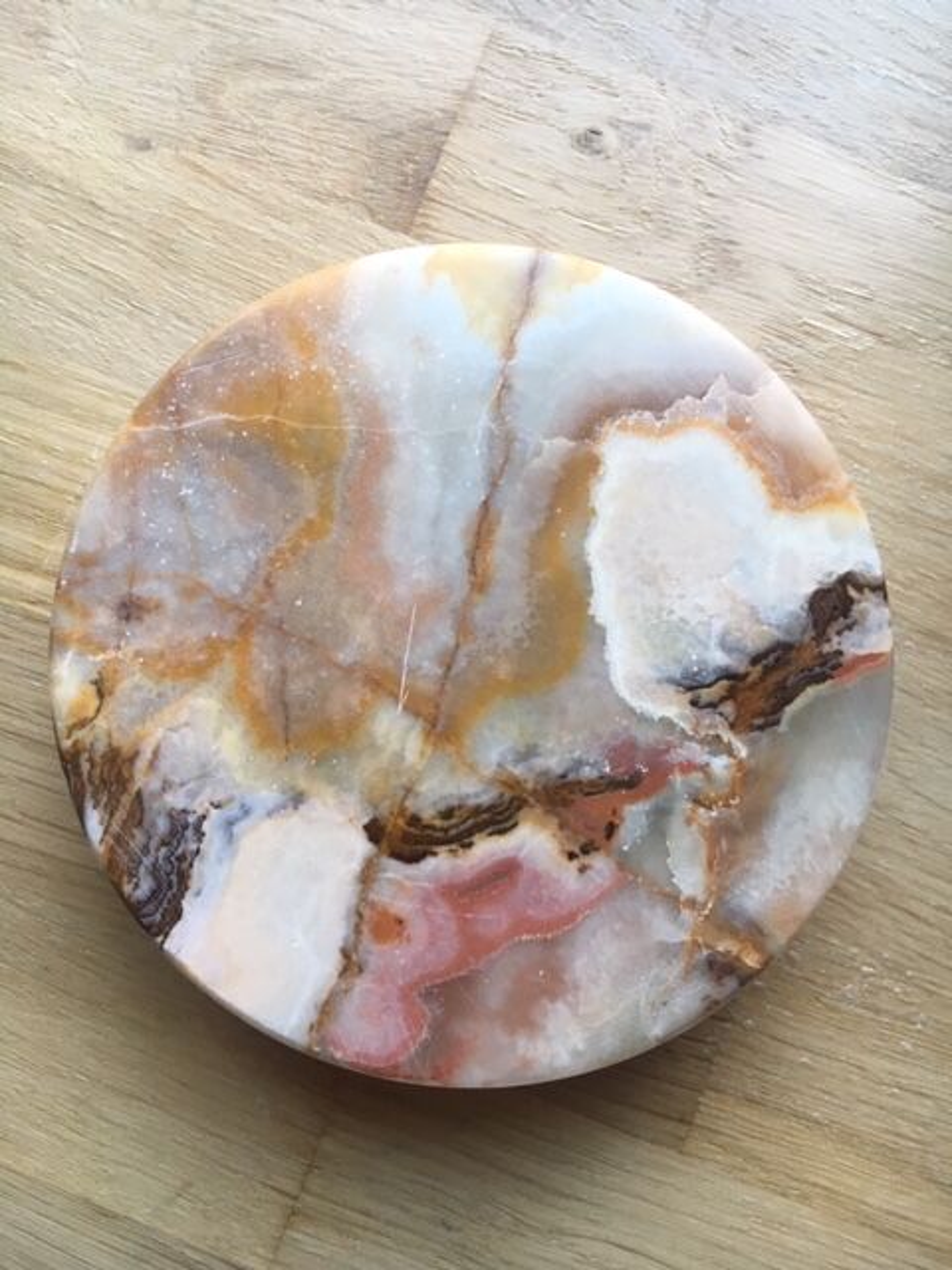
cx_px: 476
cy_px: 635
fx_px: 1063
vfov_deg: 61.7
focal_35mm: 29
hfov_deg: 48.2
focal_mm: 4.15
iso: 32
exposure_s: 1/33
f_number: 2.2
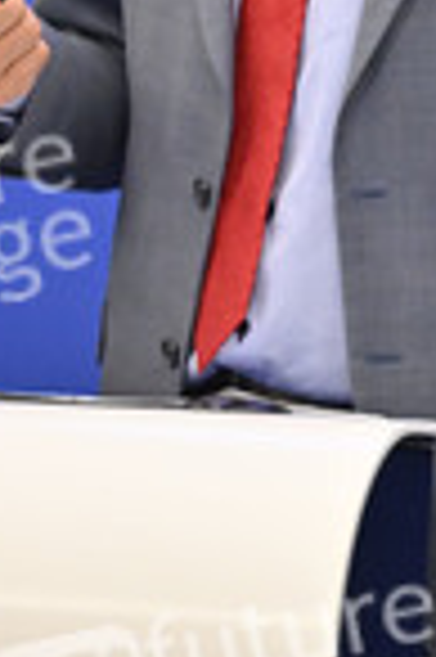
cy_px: 18
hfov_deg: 2.5
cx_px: 351
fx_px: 9996
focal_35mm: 549
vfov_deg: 3.8
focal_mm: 200
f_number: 2.8
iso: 5000
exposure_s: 1/800
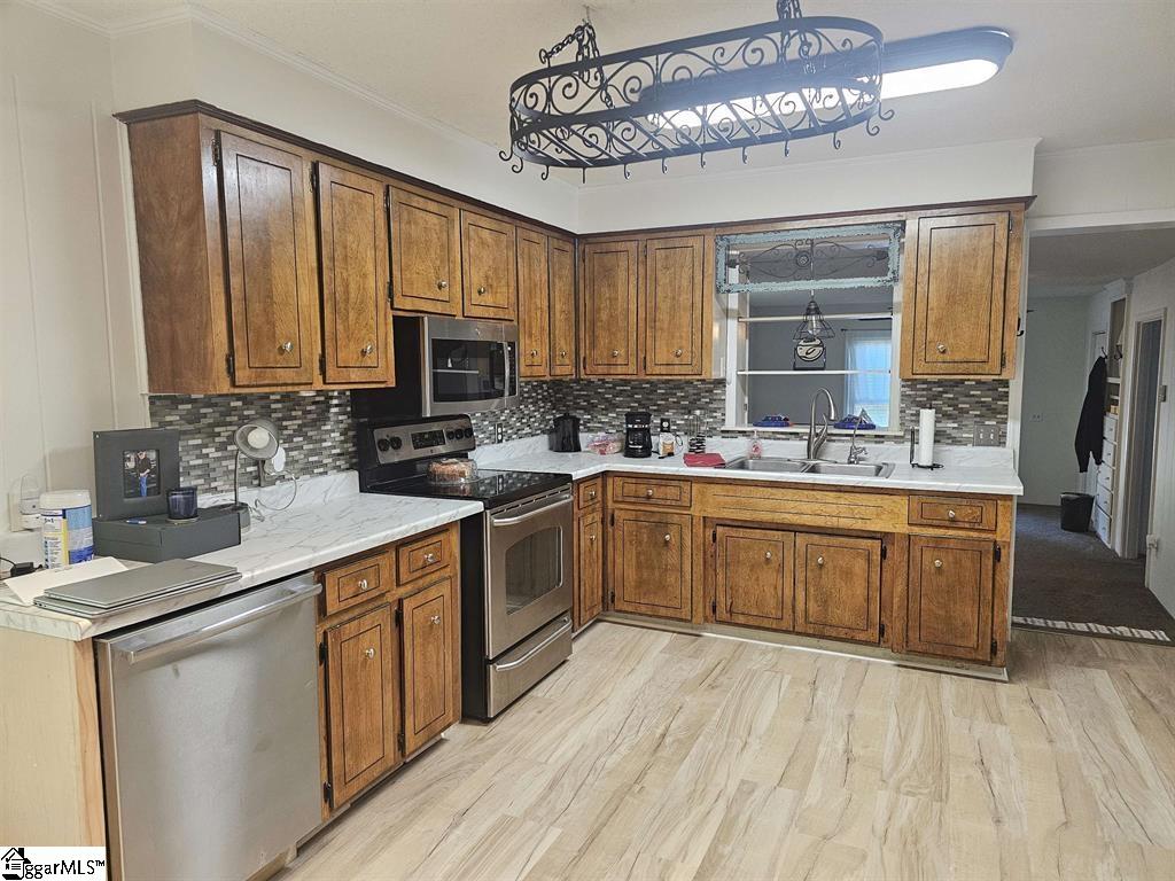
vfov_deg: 58.9
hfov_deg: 73.9
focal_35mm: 23
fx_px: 781
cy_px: 440
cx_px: 588
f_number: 1.7
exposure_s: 1/120
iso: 640
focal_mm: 6.3
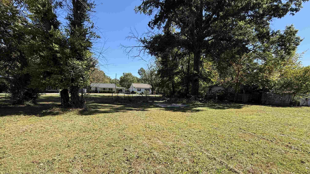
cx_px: 152
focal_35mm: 16
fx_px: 132
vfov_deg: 66.7
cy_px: 101
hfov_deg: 99.4
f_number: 2.2
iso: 50
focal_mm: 2.22
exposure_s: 1/928
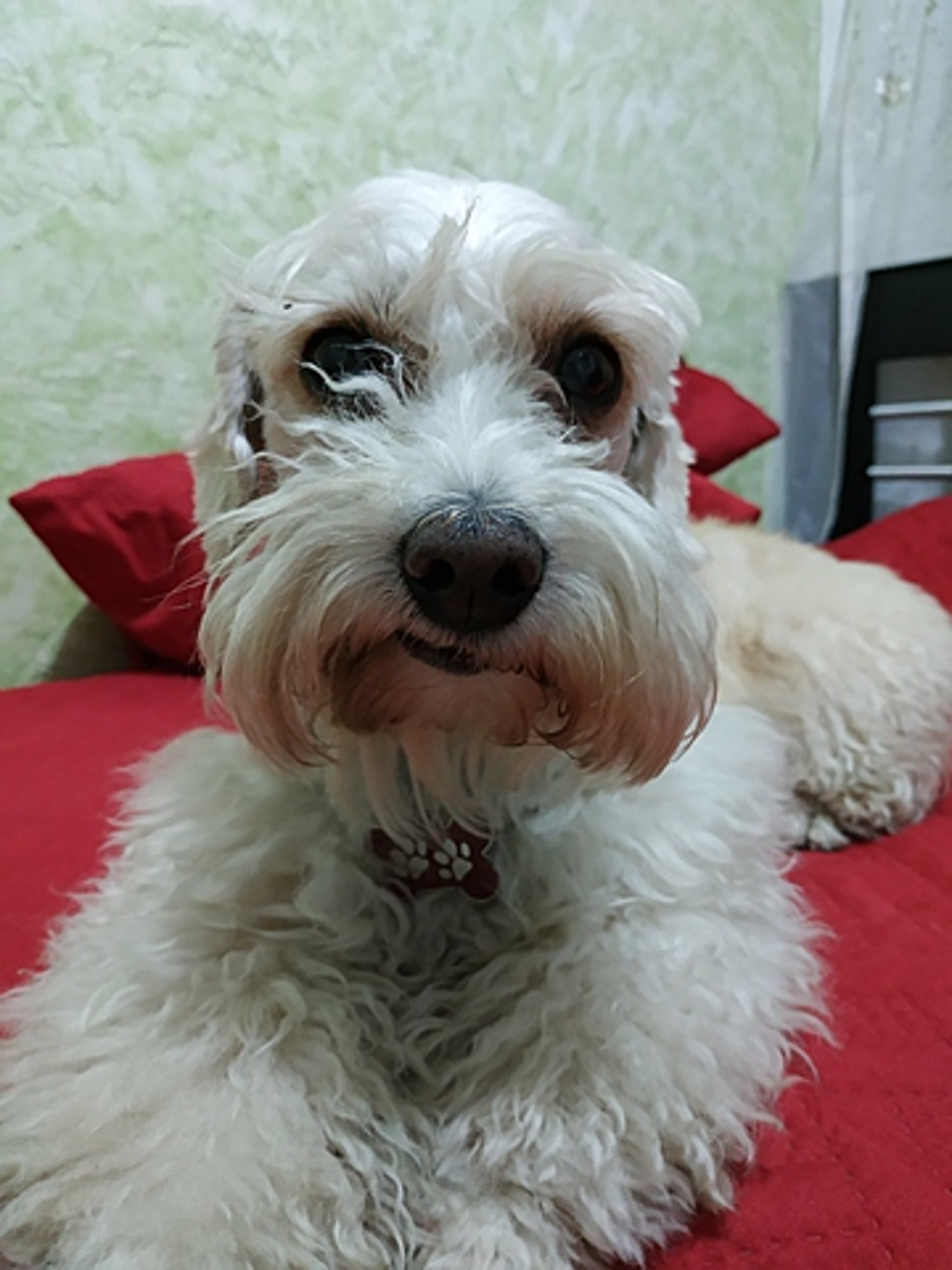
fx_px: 880
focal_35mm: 24
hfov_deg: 56.8
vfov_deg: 71.6
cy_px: 635
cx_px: 476
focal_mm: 3.94
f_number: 1.9
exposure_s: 1/20
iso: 640
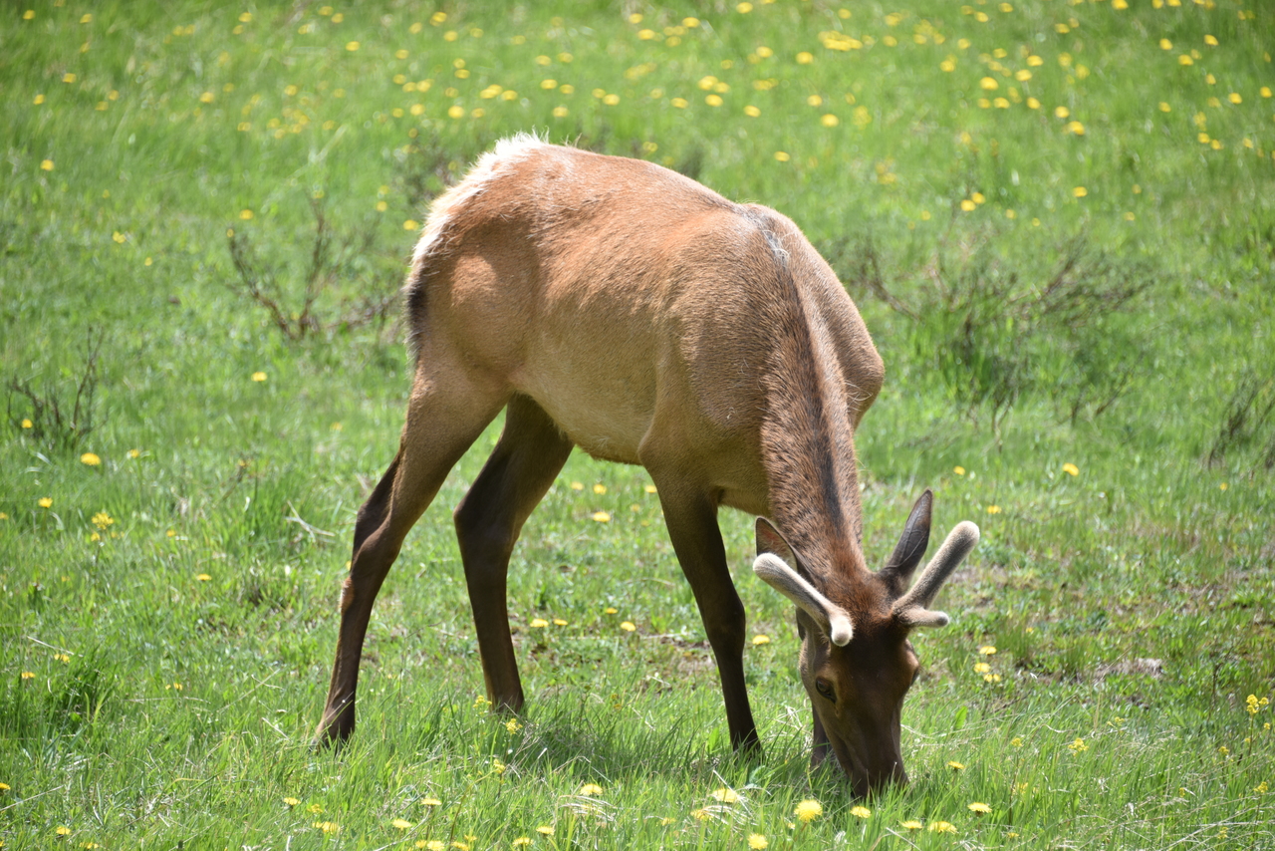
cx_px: 638
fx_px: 7439
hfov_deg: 9.8
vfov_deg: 6.5
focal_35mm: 210
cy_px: 426
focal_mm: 210
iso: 220
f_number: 5.6
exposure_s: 1/500
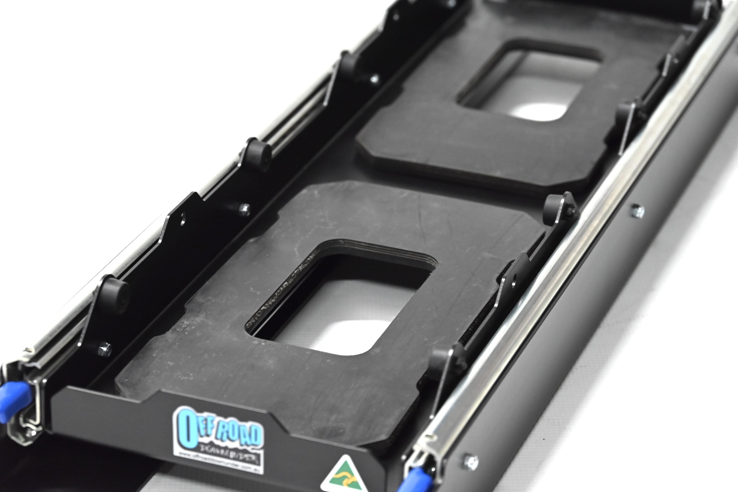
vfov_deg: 11.9
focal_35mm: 115
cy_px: 246
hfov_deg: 17.8
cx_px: 369
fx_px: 2357
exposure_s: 1/60
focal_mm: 115
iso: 3600
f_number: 6.3
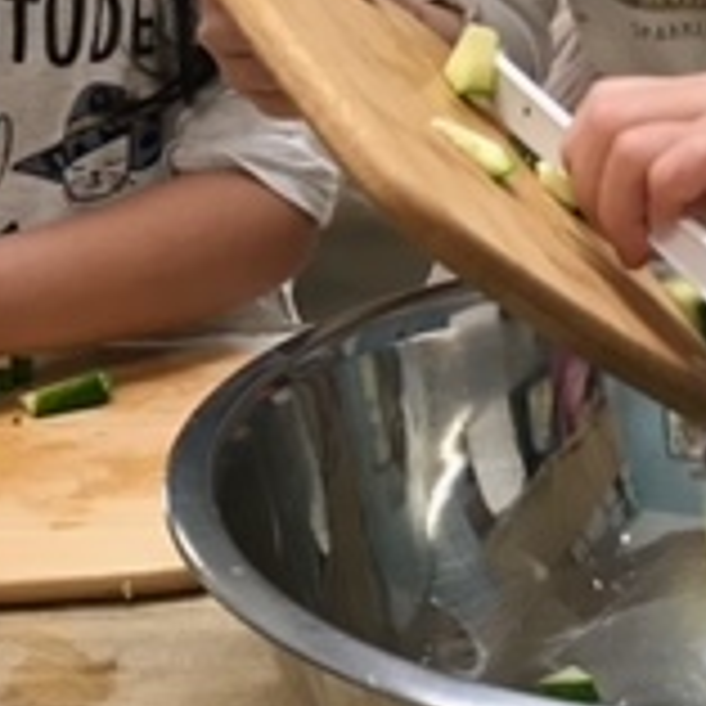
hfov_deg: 17.0
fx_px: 2331
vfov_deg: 16.6
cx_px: 648
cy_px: -117
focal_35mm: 101
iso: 40
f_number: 1.8
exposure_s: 1/17
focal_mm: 3.99
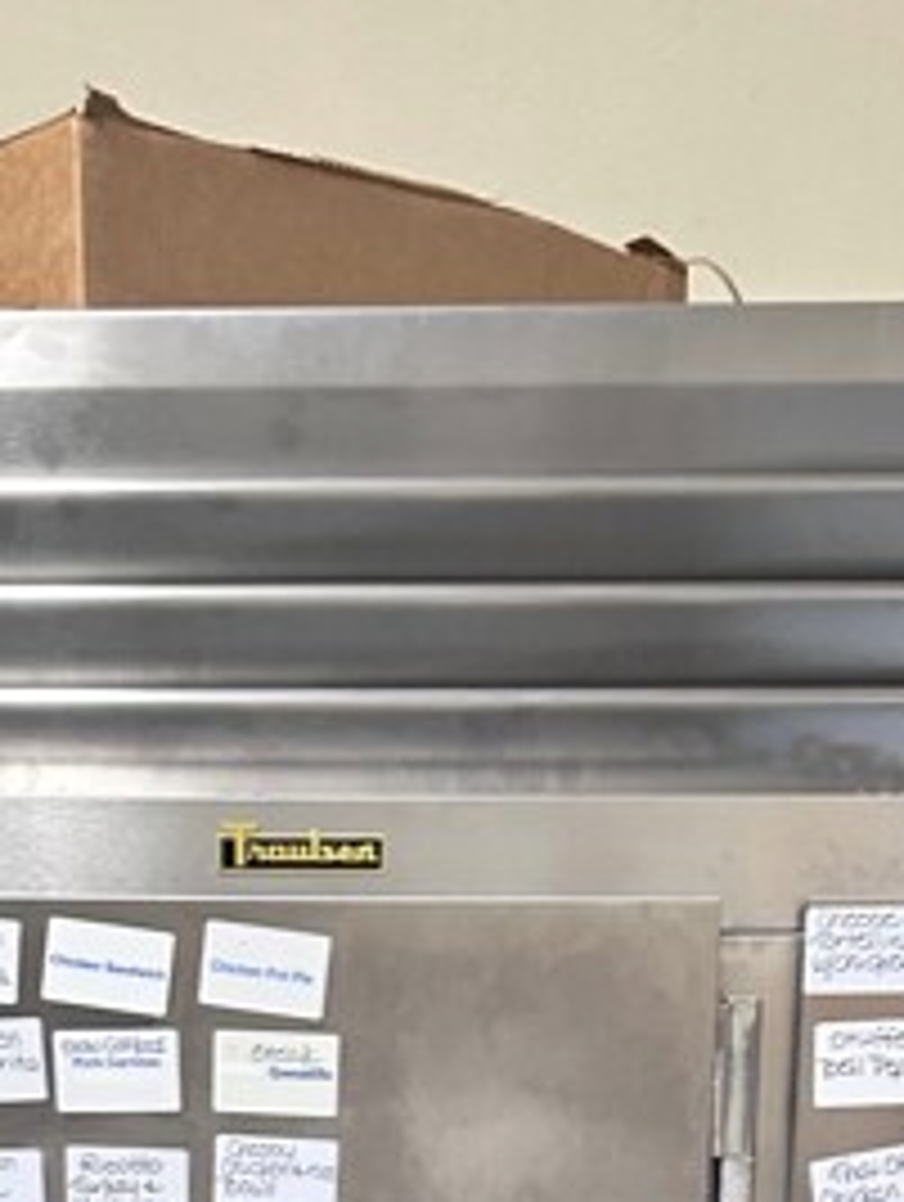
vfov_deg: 22.6
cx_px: 364
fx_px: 2536
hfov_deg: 20.2
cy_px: 1722
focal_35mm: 73
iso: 500
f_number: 1.78
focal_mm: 6.86
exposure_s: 1/60
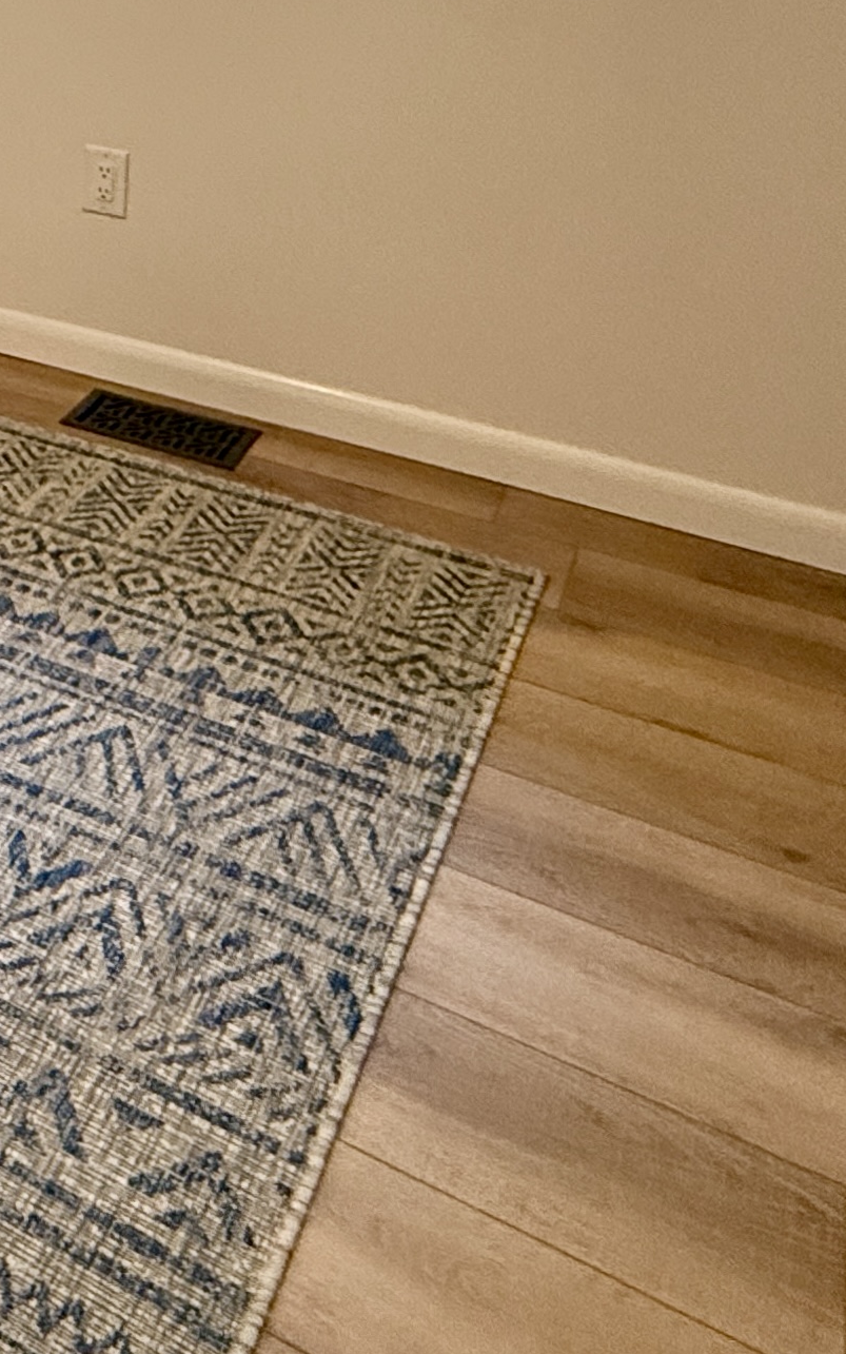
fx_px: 1697
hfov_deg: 22.2
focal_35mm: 46
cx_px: -484
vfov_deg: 37.0
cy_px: -117
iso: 320
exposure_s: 1/120
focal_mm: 2.22
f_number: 2.2
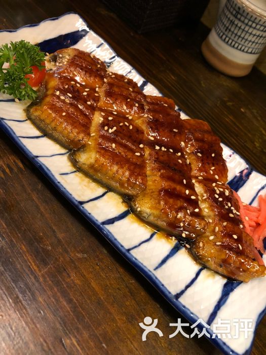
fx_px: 287
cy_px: 178
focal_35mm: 28
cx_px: 133
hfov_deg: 49.7
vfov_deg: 63.4
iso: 100
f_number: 1.8
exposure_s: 1/6
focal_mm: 4
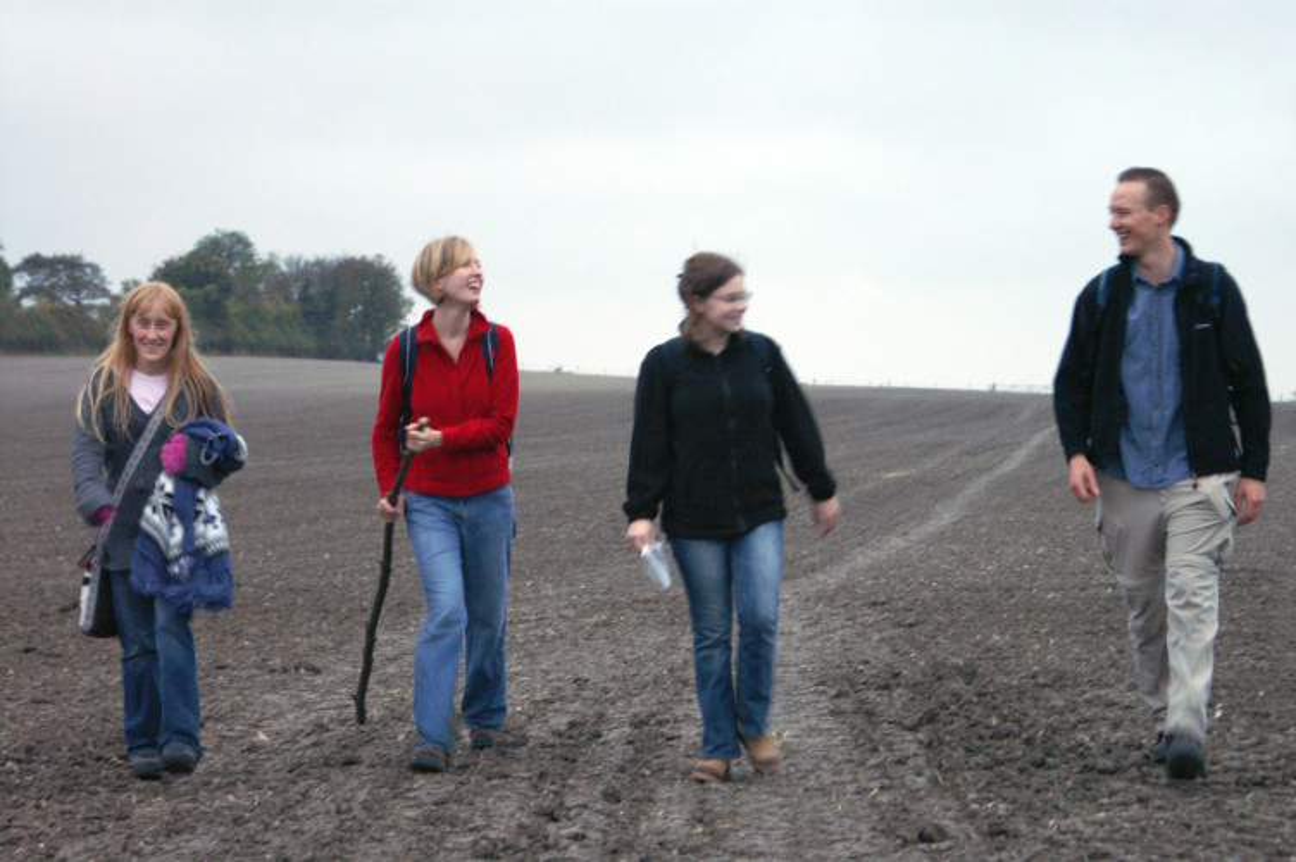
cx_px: 648
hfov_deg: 19.5
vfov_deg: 13.0
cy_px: 431
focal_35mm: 105
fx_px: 3777
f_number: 5.6
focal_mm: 70
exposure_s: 1/20
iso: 800
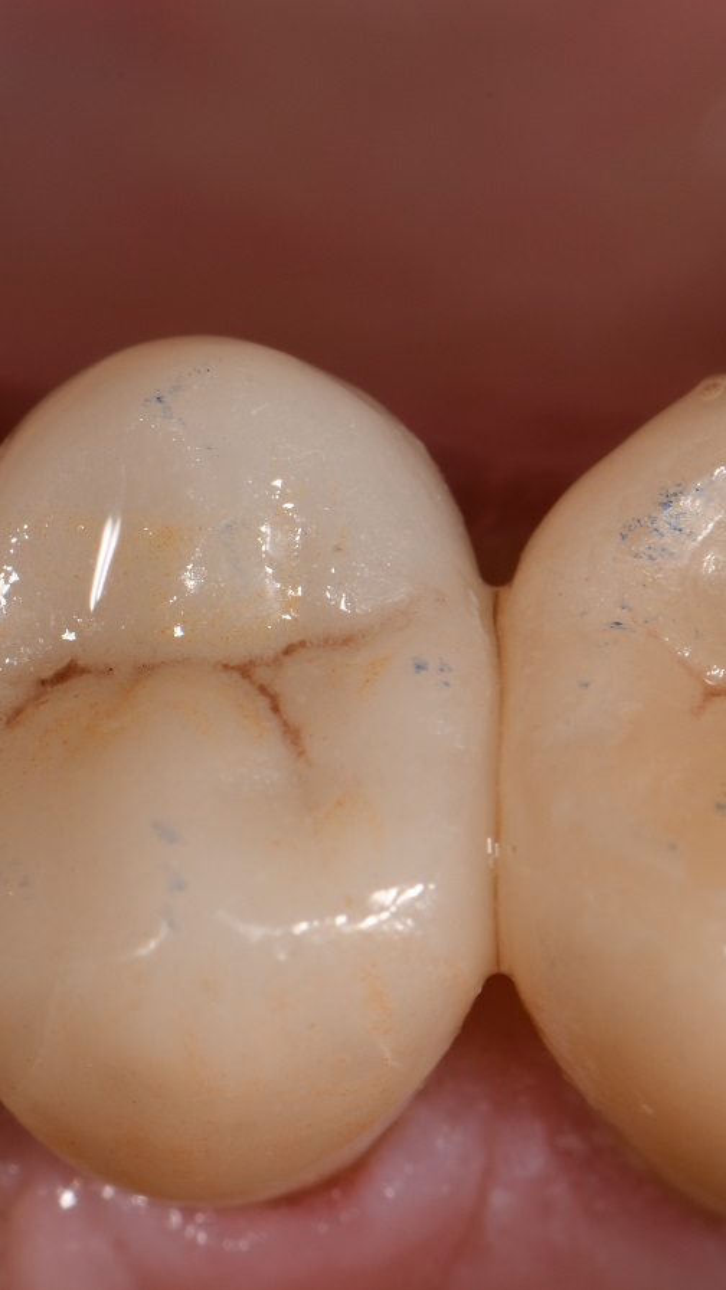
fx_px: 8487
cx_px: 121
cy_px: 645
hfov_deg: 4.9
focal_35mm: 248
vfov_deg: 8.7
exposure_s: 1/160
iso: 200
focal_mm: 105
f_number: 32
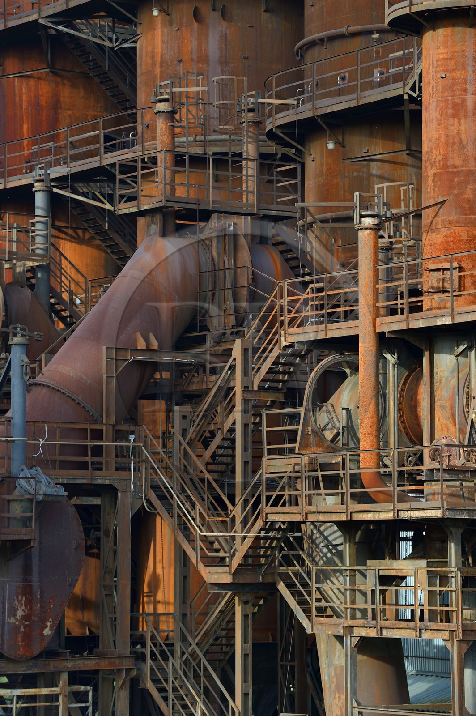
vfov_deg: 15.8
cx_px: 238
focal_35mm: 130
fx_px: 2583
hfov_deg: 10.5
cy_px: 358
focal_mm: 130
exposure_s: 1/200
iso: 200
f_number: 6.3
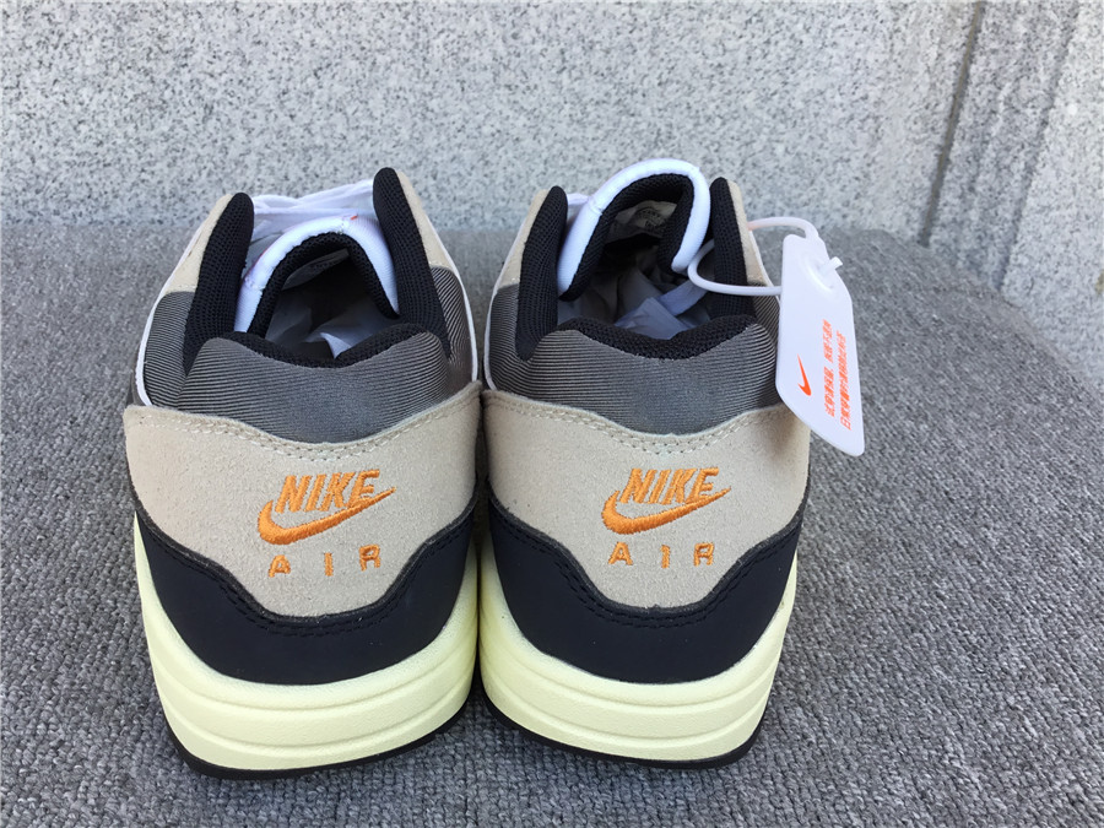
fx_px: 989
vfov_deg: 45.4
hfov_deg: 58.4
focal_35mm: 31
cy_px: 414
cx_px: 552
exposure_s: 1/111
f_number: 2.4
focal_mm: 3.3
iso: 25
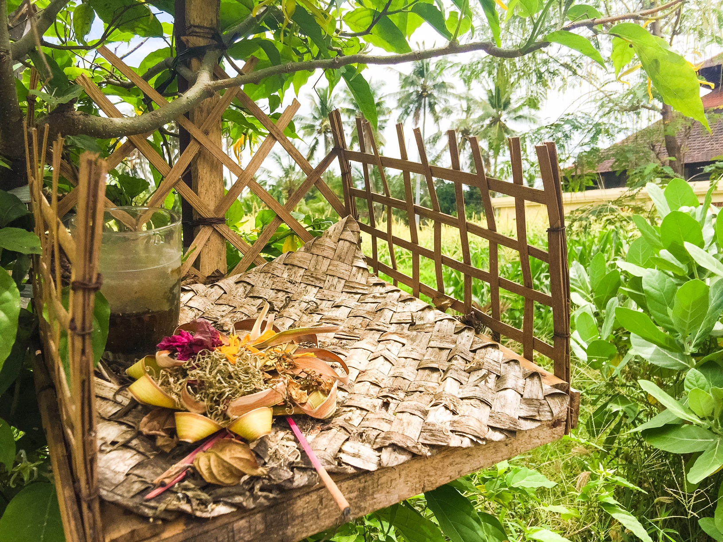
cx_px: 362
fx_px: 606
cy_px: 271
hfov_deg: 61.7
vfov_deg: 48.2
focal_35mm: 29
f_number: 2.2
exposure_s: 1/1522
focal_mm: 4.15
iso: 32
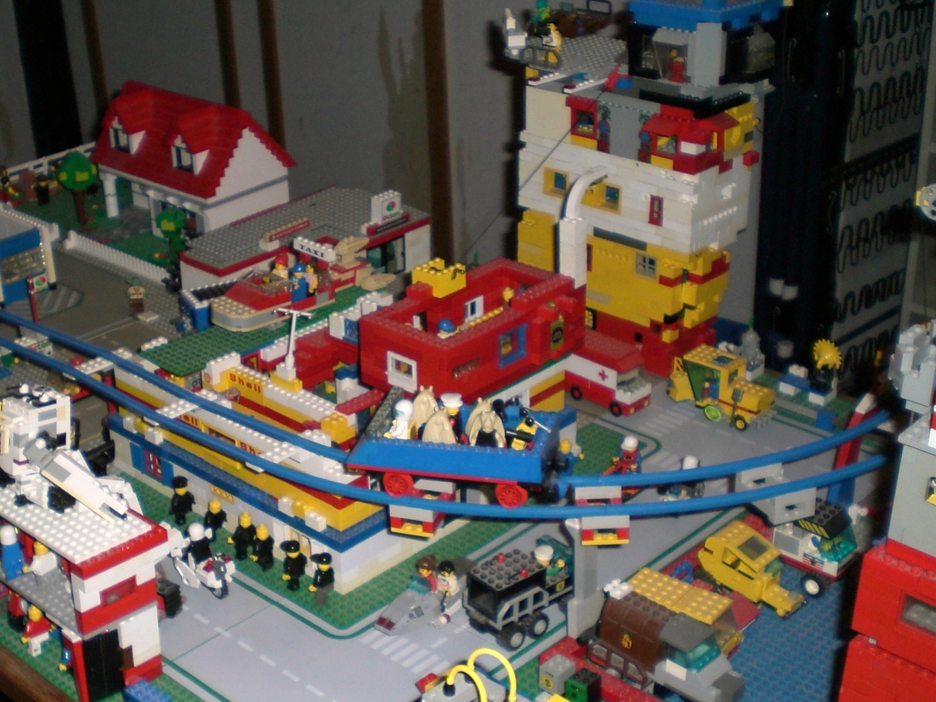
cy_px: 428
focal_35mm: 54
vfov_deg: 27.0
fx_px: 1460
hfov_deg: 35.3
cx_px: 328
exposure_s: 1/60
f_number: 3.1
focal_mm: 6.3
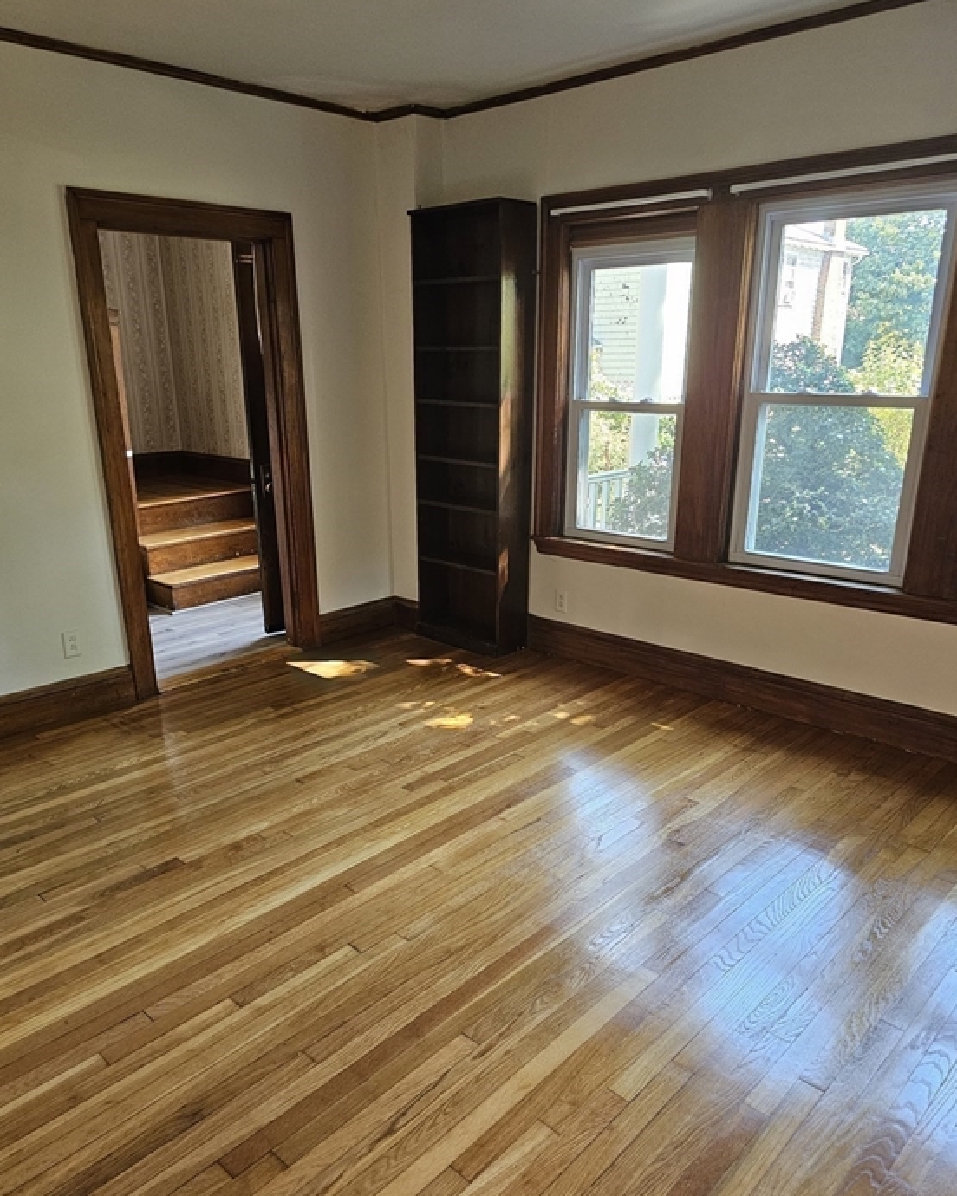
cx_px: 470
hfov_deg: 56.8
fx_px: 885
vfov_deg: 67.9
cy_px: 659
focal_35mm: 25
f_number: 1.7
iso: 500
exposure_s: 1/120
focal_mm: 6.3
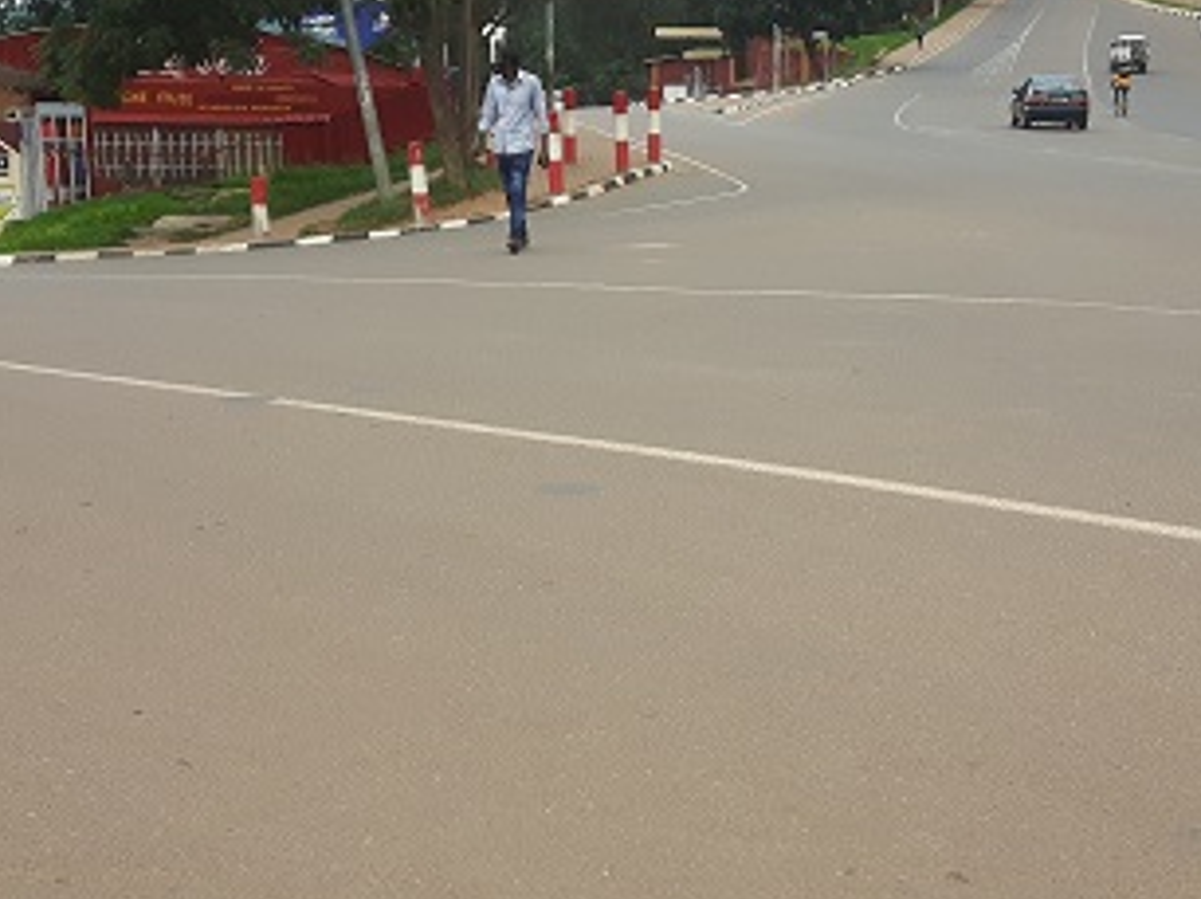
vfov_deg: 20.7
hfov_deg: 27.4
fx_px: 2461
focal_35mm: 71
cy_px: 532
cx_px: 597
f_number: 1.9
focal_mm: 3.7
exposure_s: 1/497
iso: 40
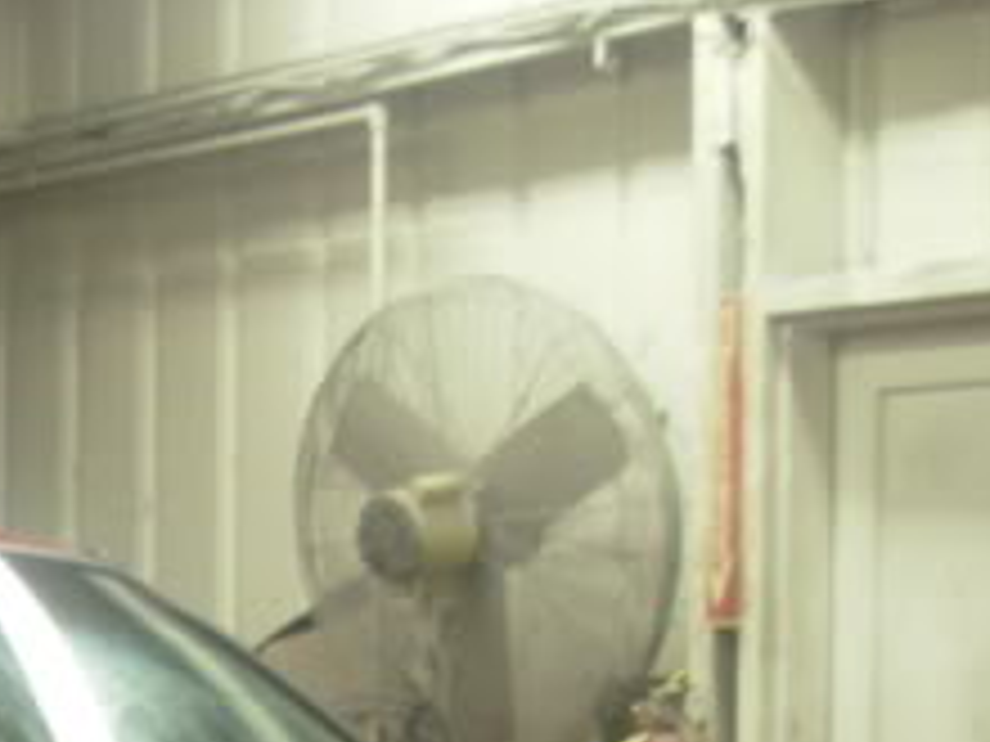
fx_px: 3947
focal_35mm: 138
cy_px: 1120
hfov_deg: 14.0
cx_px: -72
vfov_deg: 10.4
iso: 119
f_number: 2.9
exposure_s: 1/32
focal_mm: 6.3
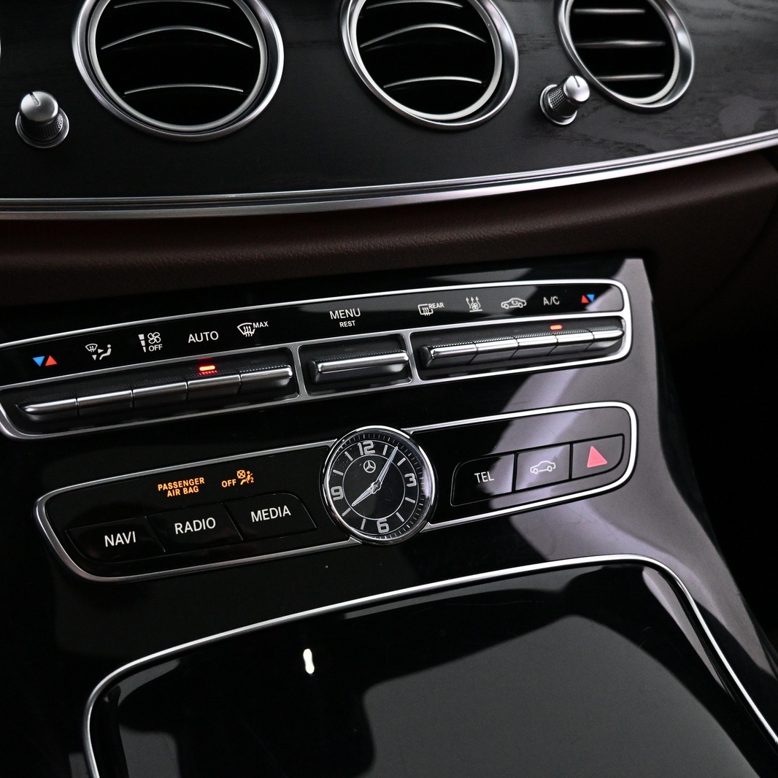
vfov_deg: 52.5
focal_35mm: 31
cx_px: 285
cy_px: 392
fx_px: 788
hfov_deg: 51.9
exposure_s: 1/100
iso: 4000
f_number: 3.5
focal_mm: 16
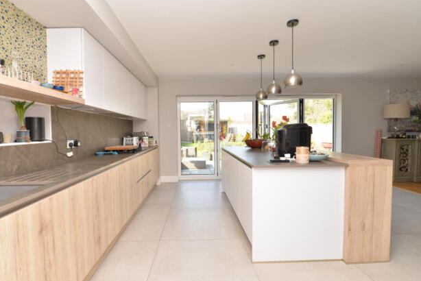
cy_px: 139
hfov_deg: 96.6
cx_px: 197
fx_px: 187
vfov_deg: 73.8
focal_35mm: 16
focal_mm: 15
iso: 500
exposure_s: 1/60
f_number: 10
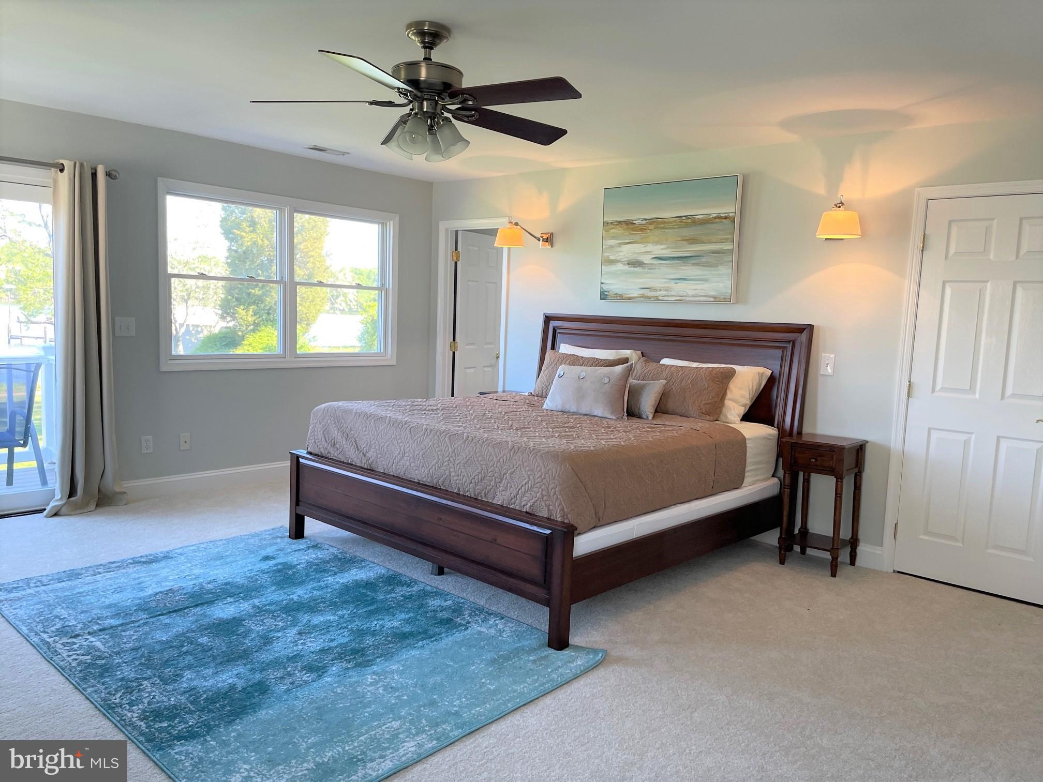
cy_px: 391
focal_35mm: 26
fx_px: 783
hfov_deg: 67.3
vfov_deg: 53.1
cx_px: 522
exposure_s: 1/120
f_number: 1.6
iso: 100
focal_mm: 4.2
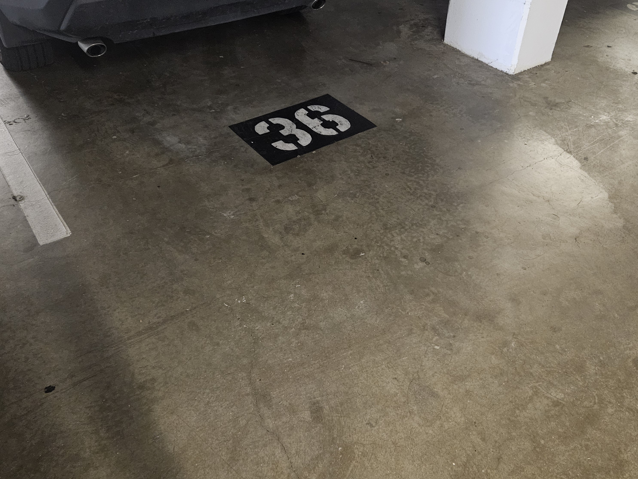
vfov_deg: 45.4
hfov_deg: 58.3
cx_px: 347
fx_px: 571
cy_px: 256
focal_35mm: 31
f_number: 1.8
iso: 1000
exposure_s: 1/24
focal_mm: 5.4
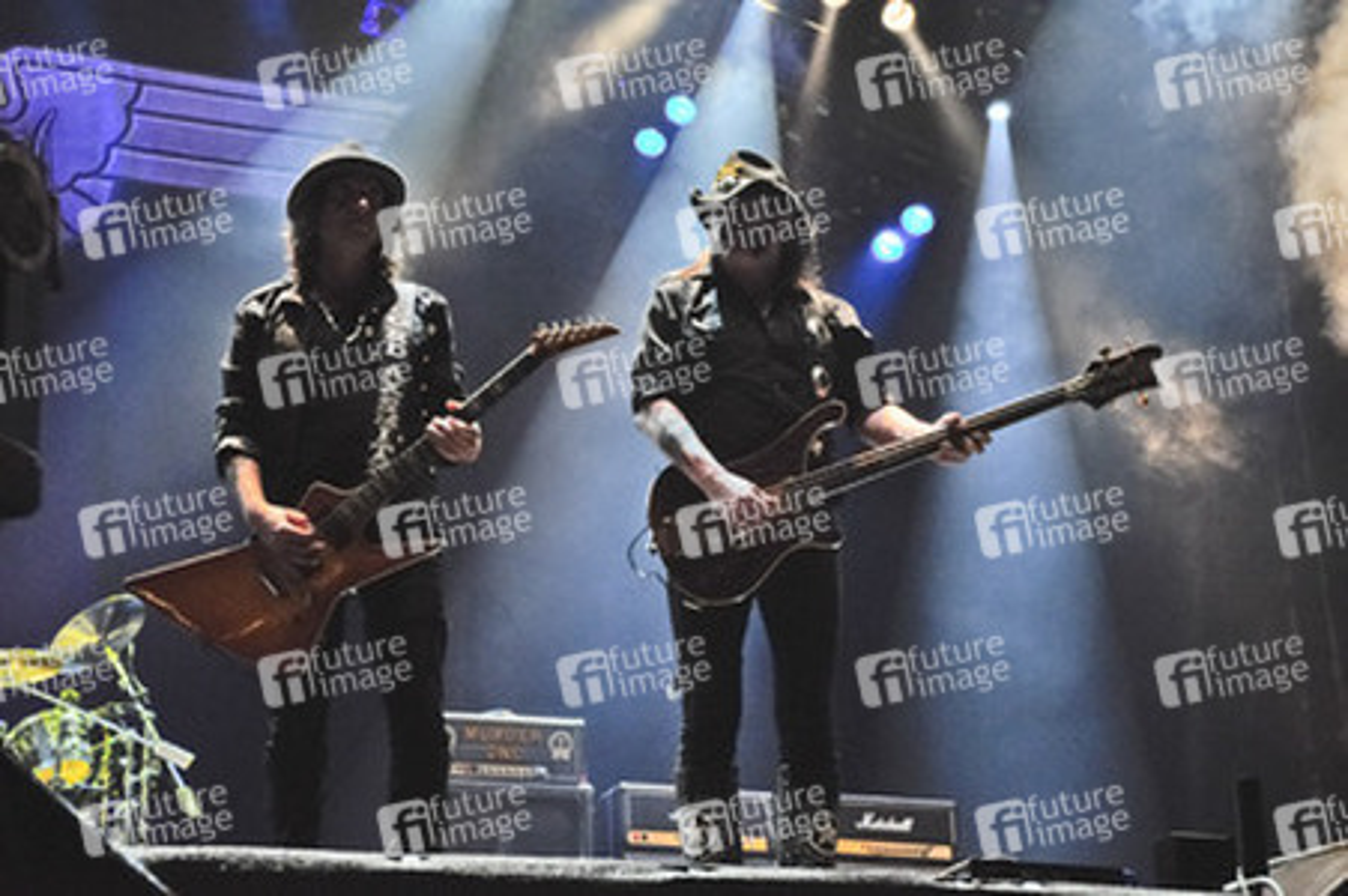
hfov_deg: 23.4
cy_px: 448
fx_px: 3255
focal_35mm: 87
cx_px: 674
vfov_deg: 15.7
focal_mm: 58
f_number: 5
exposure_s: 1/125
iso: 1600
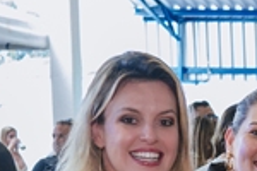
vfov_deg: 7.4
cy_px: 339
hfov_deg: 10.6
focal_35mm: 178
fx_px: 1271
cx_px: 511
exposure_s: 1/250
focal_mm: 24
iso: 2500
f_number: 3.2
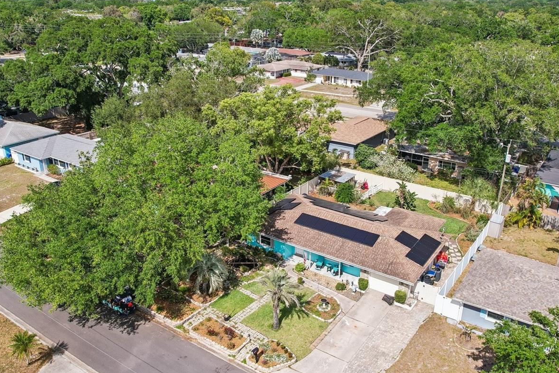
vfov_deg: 43.6
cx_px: 265
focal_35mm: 30
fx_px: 466
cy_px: 180
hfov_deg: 61.9
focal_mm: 8.4
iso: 130
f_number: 2.8
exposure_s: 1/2500
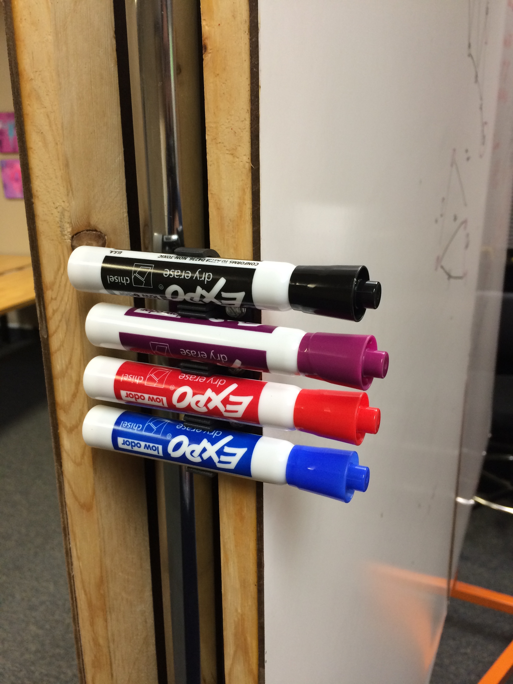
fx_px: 573
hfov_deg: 48.2
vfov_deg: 61.7
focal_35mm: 29
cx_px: 256
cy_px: 342
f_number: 2.2
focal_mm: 4.15
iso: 125
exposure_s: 1/30
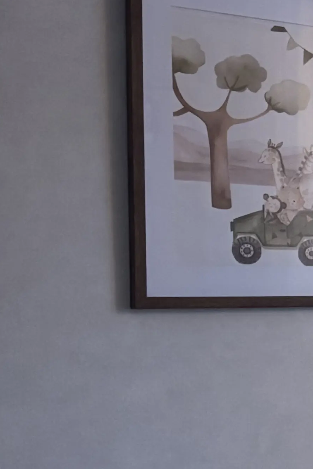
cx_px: 645
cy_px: 349
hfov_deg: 11.4
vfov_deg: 19.0
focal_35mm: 107
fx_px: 1396
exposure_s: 1/50
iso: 640
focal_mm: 6.76
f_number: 1.78
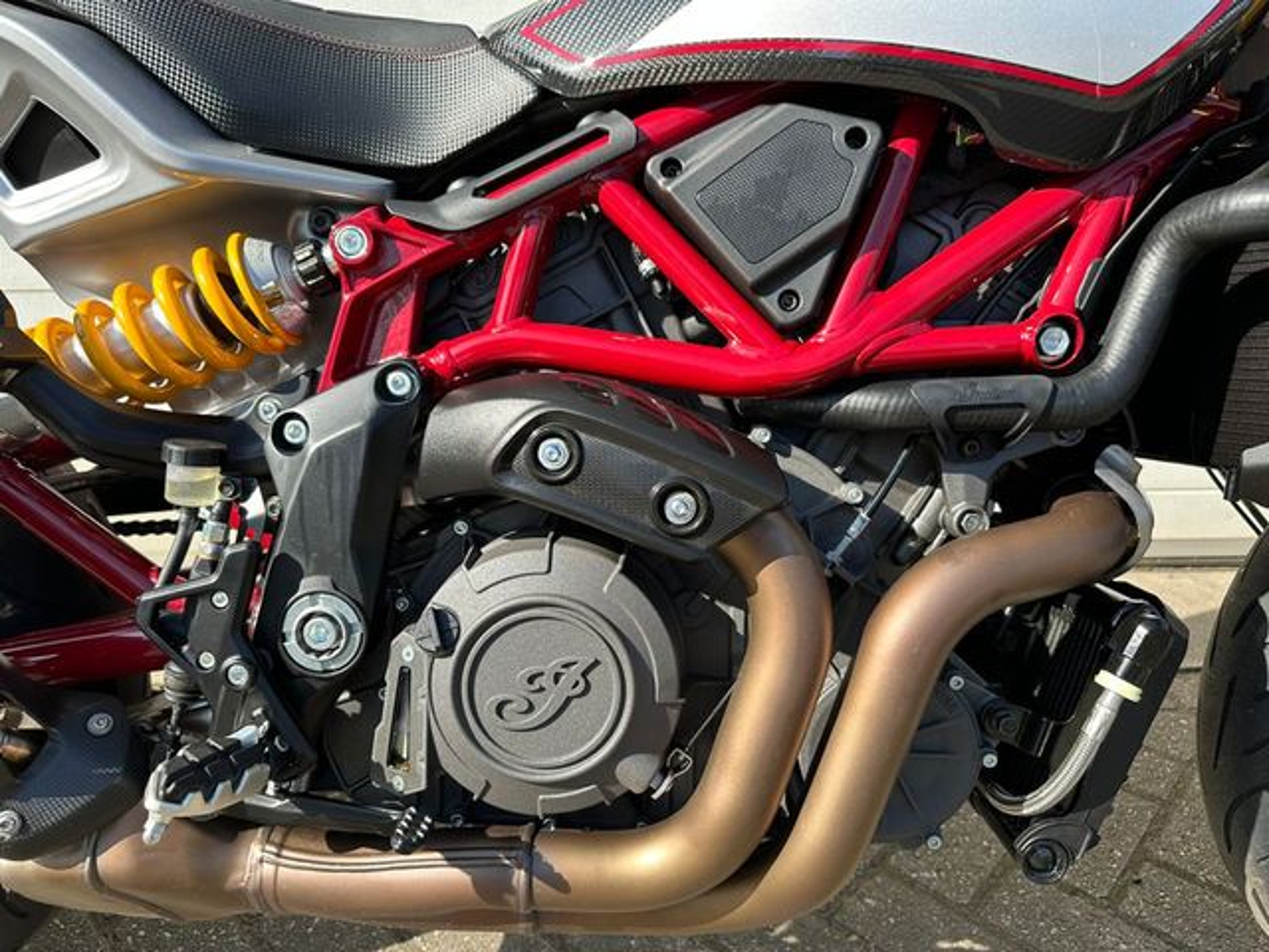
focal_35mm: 24
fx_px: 880
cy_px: 476
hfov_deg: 71.6
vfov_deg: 56.8
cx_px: 634
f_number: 1.78
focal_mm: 6.86
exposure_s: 1/1107
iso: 80
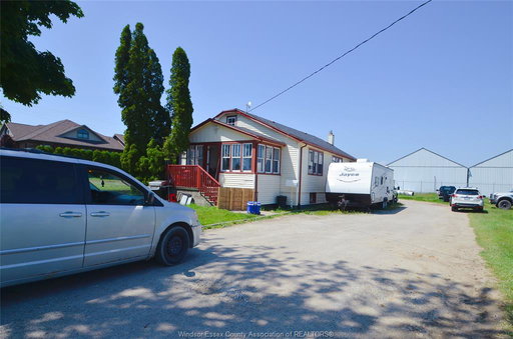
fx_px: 299
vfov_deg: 59.3
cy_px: 170
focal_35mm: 21
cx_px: 256
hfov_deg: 81.3
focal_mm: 14
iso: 200
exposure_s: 1/320
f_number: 13
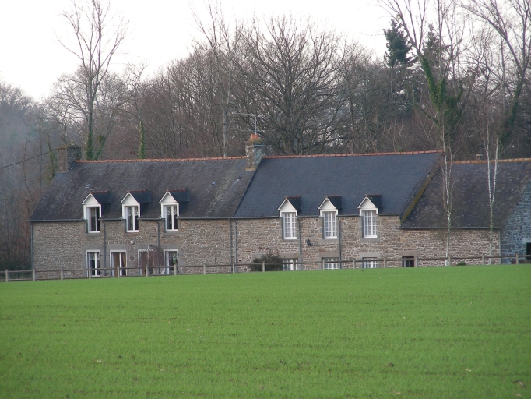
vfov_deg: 5.5
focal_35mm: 269
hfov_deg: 7.4
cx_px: 266
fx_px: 4128
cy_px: 200
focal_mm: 44.8
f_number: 3.5
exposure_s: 1/67.2
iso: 50
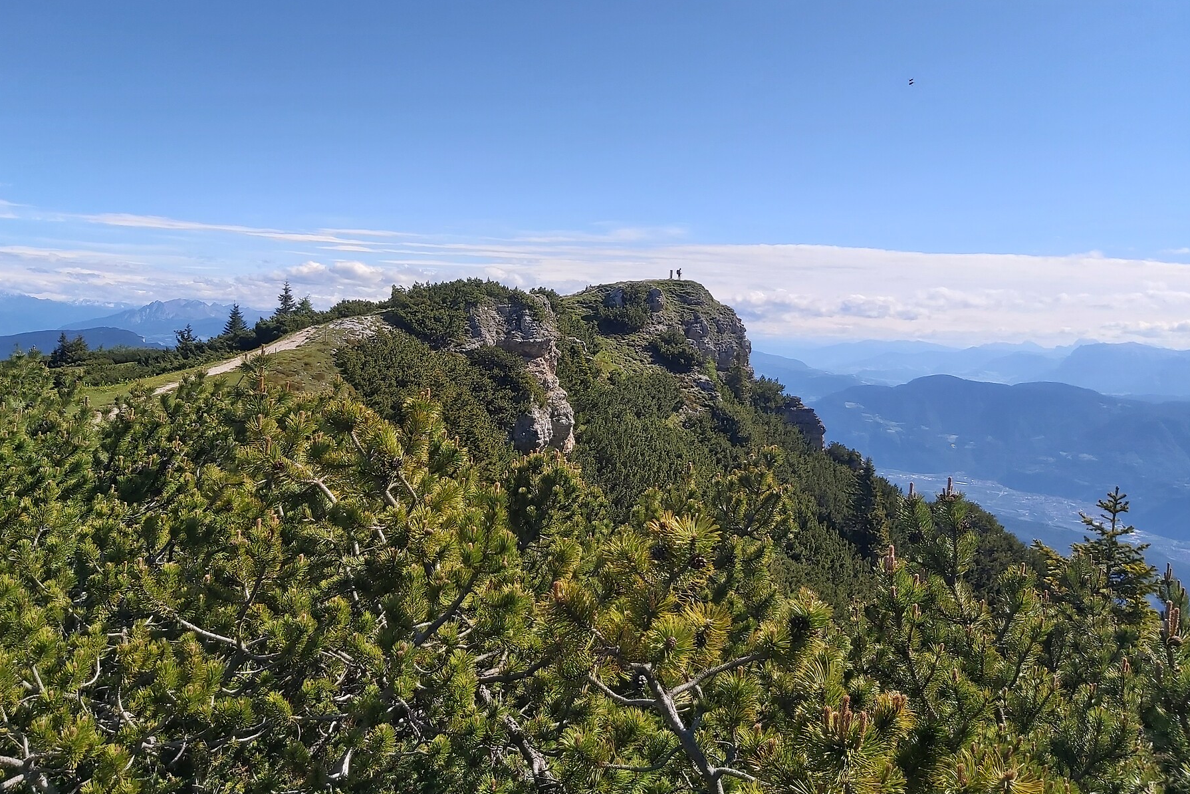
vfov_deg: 44.9
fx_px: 959
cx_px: 560
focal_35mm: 29
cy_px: 364
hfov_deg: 63.6
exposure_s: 1/3335
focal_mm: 3.92
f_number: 1.7
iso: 64
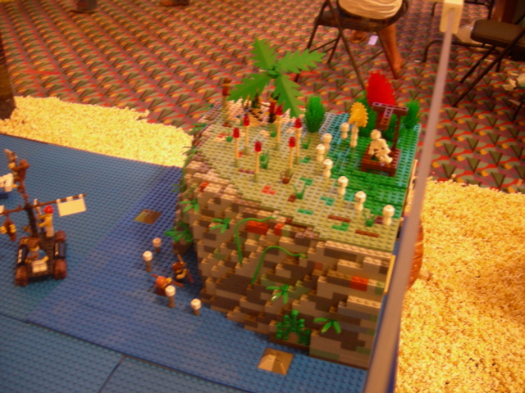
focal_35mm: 36
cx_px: 262
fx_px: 546
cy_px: 196
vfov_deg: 39.7
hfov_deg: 51.4
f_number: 2.7
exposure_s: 1/1.7
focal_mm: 7.5
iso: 200
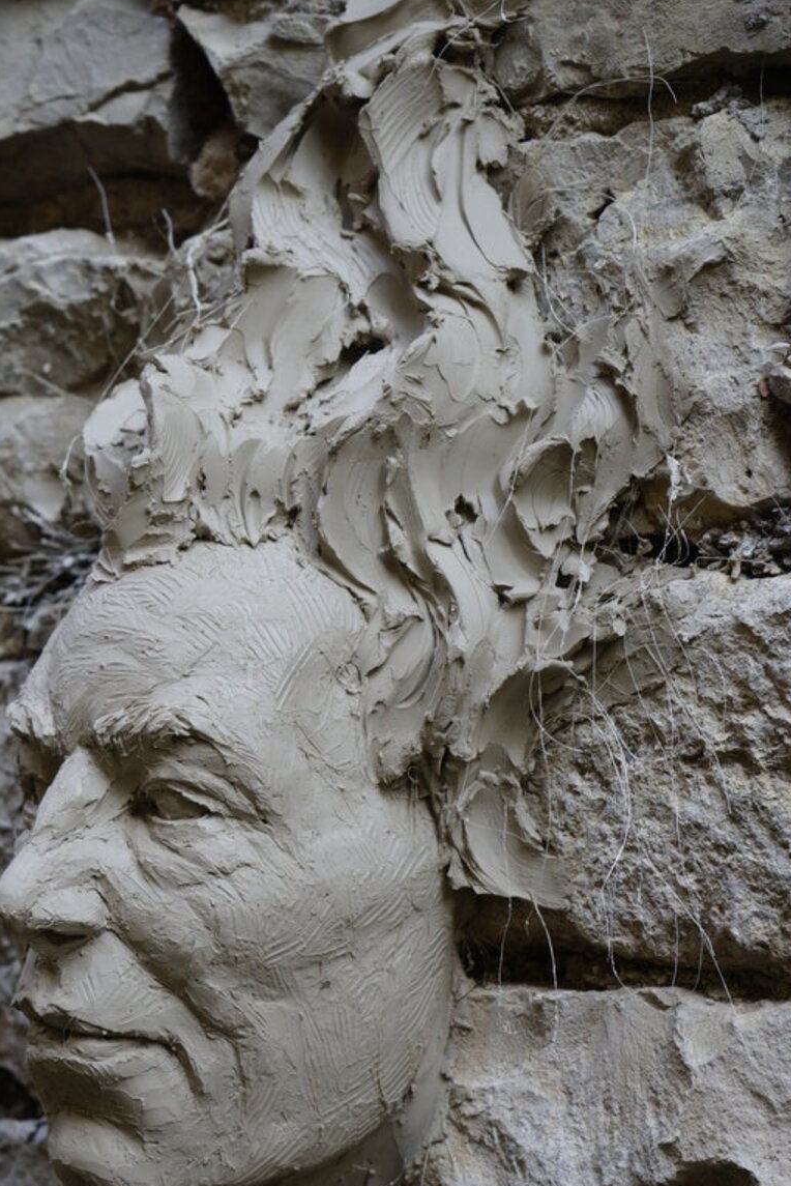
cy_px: 717
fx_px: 3623
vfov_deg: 18.6
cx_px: 222
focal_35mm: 110
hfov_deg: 12.4
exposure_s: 1/100
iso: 400
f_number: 5.6
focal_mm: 70
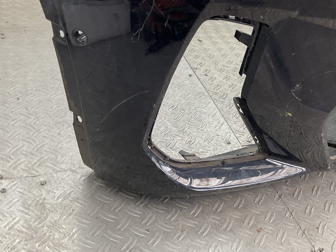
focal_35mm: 50
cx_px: 226
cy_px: 36
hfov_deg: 37.7
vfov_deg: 28.2
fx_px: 485
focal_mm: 3
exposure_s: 1/120
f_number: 1.8
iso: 40
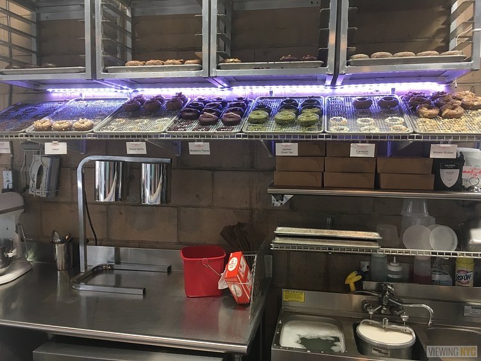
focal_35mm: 29
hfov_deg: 61.6
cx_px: 240
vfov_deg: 48.3
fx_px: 403
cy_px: 180
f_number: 2.2
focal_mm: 4.15
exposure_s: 1/30
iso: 64
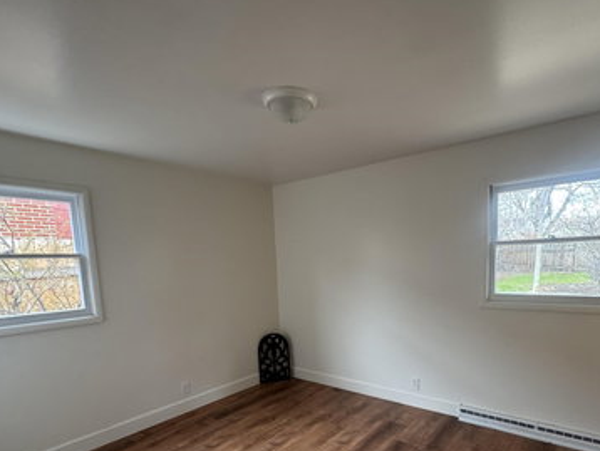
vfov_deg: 64.4
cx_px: 342
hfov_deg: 81.2
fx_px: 347
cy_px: 298
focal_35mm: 20
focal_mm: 2.22
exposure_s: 1/99
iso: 250
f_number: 2.2
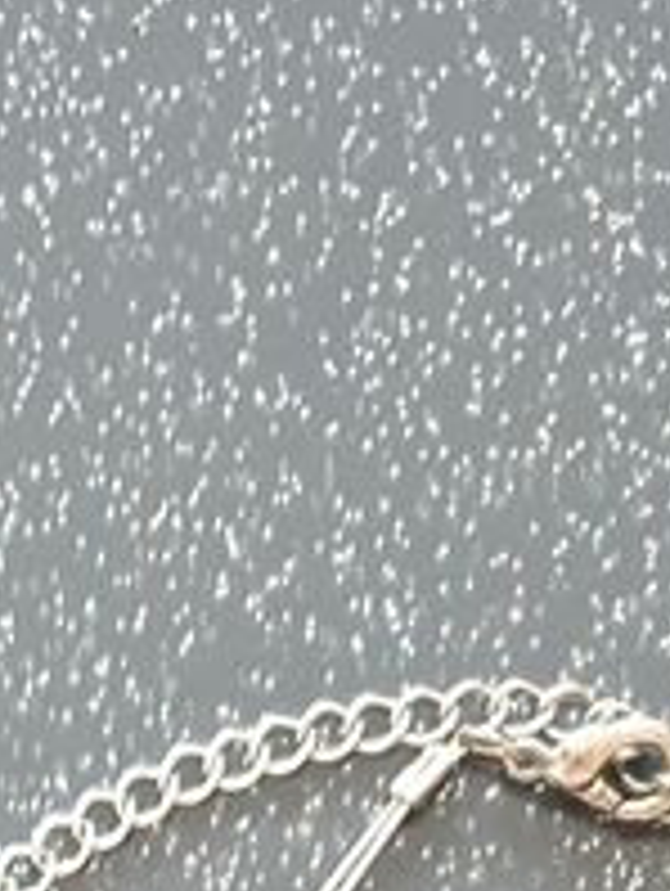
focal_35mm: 131
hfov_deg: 11.1
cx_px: -171
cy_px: 1796
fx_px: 3373
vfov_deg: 13.0
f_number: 1.5
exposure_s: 1/26
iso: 250
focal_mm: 4.3
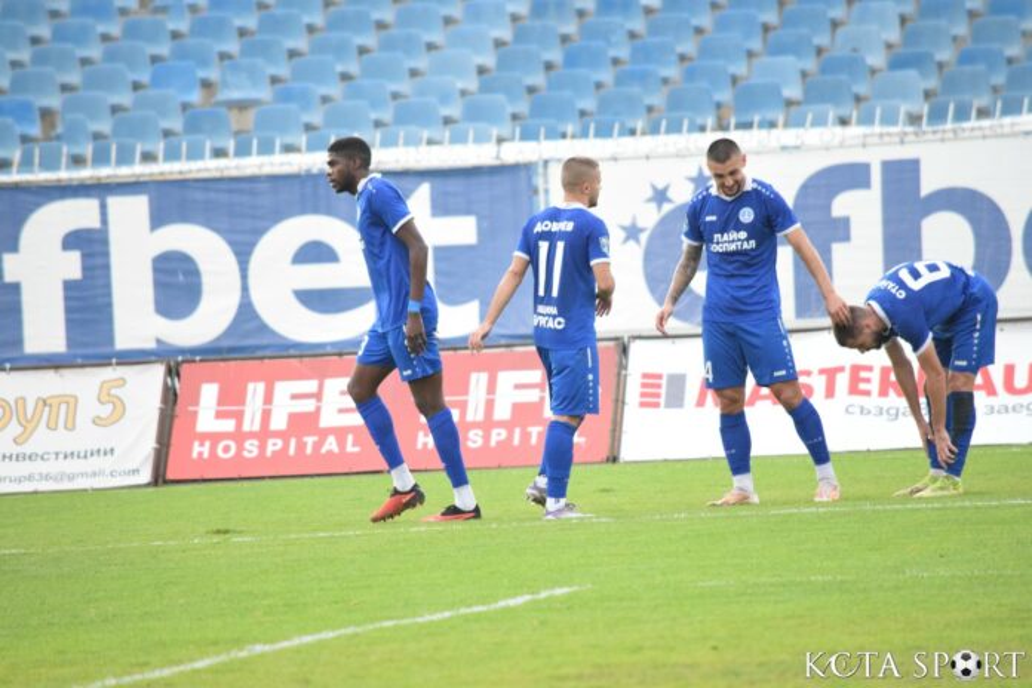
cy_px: 344
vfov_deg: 3.3
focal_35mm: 420
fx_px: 12039
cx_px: 516
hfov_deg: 4.9
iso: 3200
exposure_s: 1/1000
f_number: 5.6
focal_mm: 280
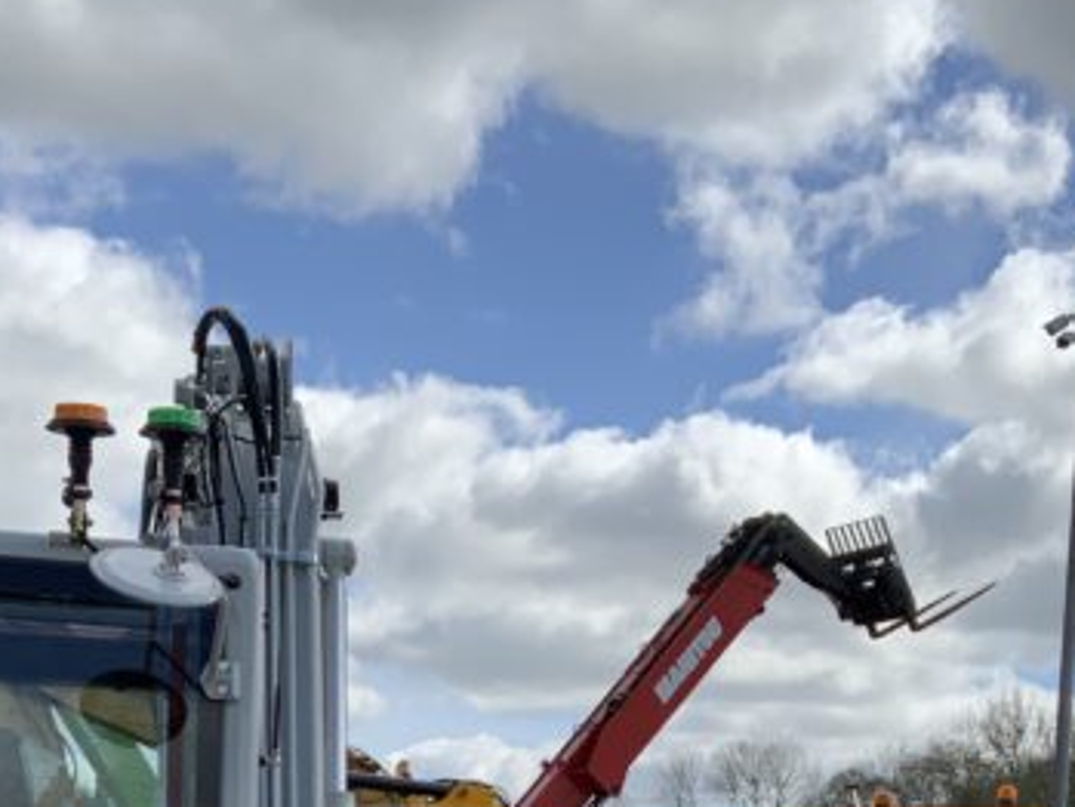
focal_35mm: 85
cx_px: 477
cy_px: 1143
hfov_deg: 23.0
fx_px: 2641
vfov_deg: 16.2
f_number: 1.8
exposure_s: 1/1912
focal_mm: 3
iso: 16
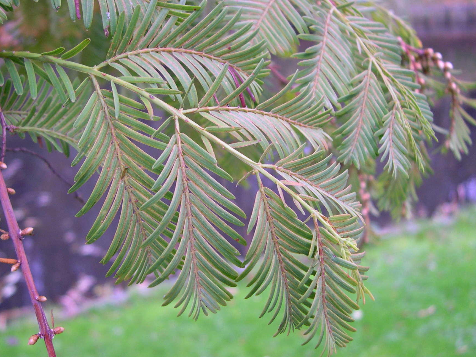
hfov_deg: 38.1
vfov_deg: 29.1
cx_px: 197
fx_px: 687
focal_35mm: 50
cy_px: 152
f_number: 2.8
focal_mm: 8
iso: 100
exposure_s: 1/60.7
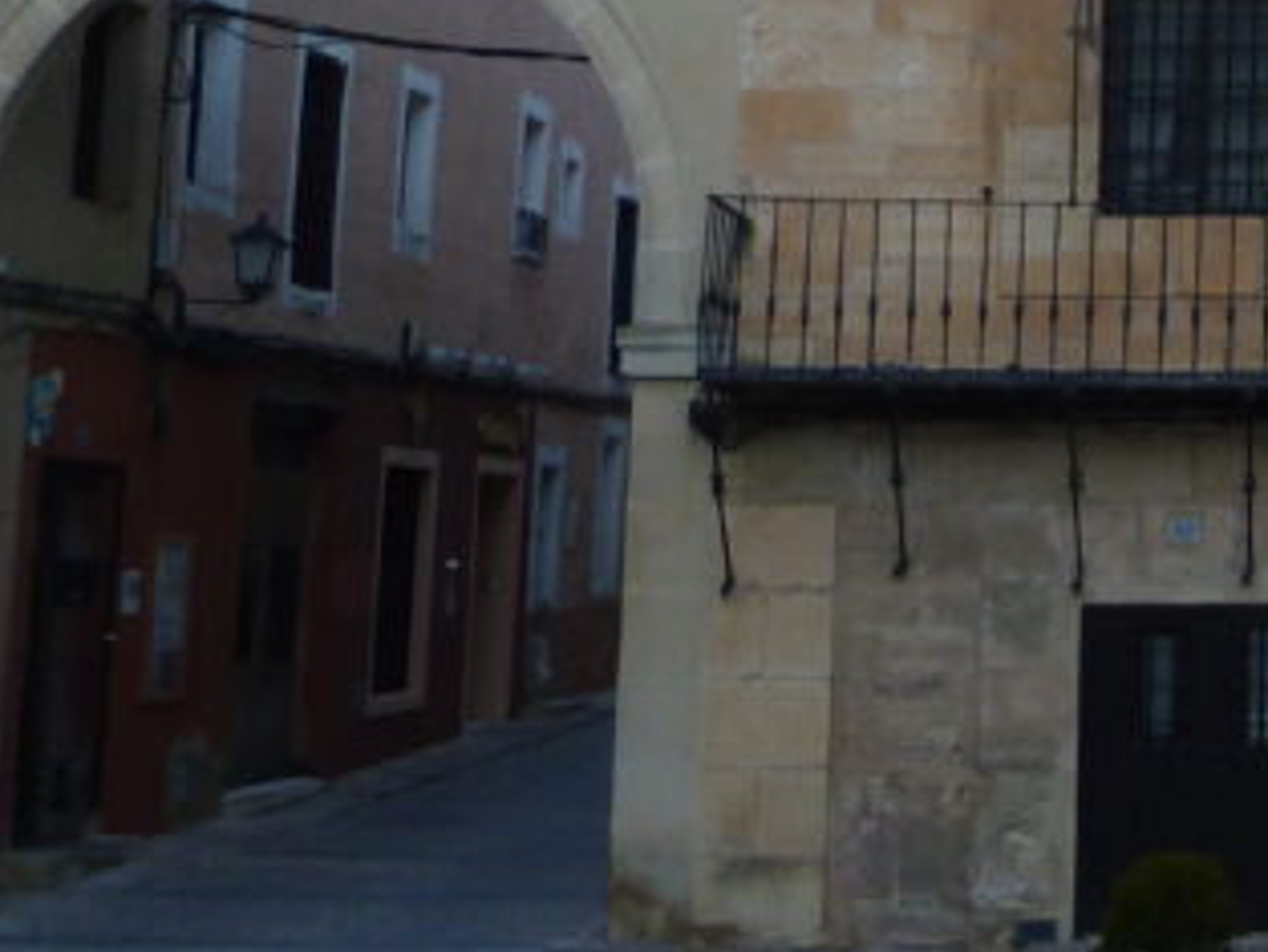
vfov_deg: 14.4
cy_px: -332
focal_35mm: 98
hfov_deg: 18.6
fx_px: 3591
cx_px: 1645
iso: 100
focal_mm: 5.4
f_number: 3.4
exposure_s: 1/60
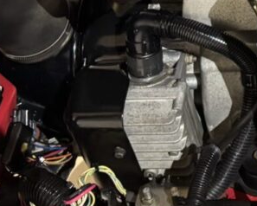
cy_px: -107
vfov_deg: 12.0
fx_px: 936
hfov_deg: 14.6
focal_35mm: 123
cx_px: 376
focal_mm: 5.96
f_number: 1.6
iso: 500
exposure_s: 1/30
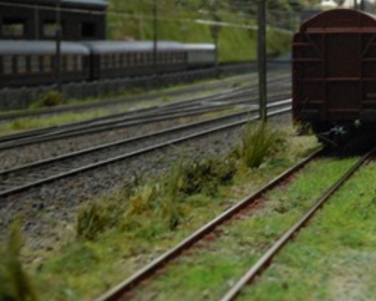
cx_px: 348
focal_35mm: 81
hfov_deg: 22.9
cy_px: 58
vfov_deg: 18.8
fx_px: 901
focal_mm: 5.9
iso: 400
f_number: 4
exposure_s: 1/15
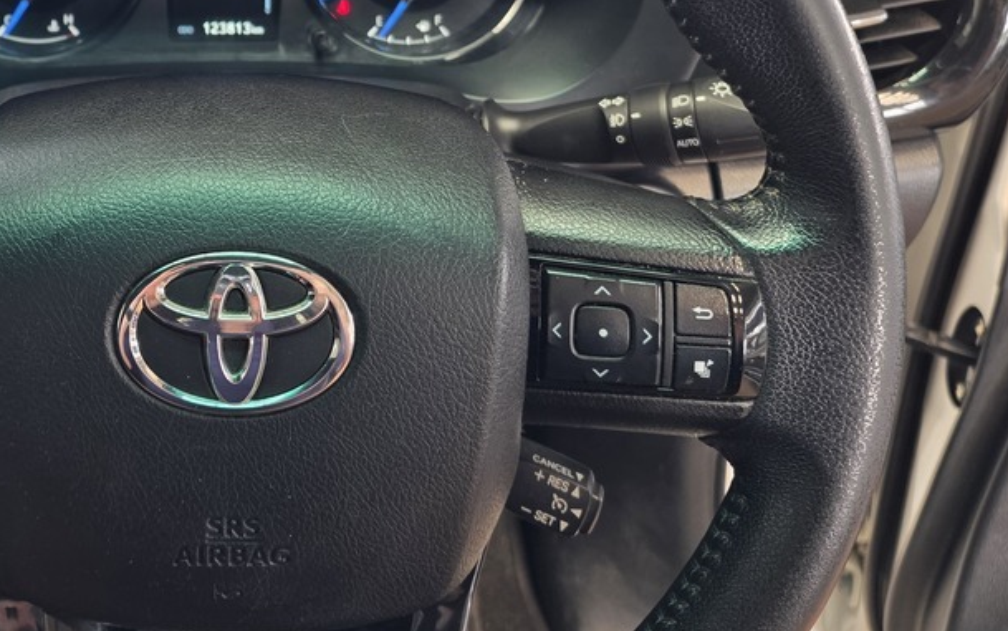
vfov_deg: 29.5
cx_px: 222
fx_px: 1127
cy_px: 25
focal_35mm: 41
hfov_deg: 46.0
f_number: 1.7
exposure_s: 1/100
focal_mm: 6.25
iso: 125
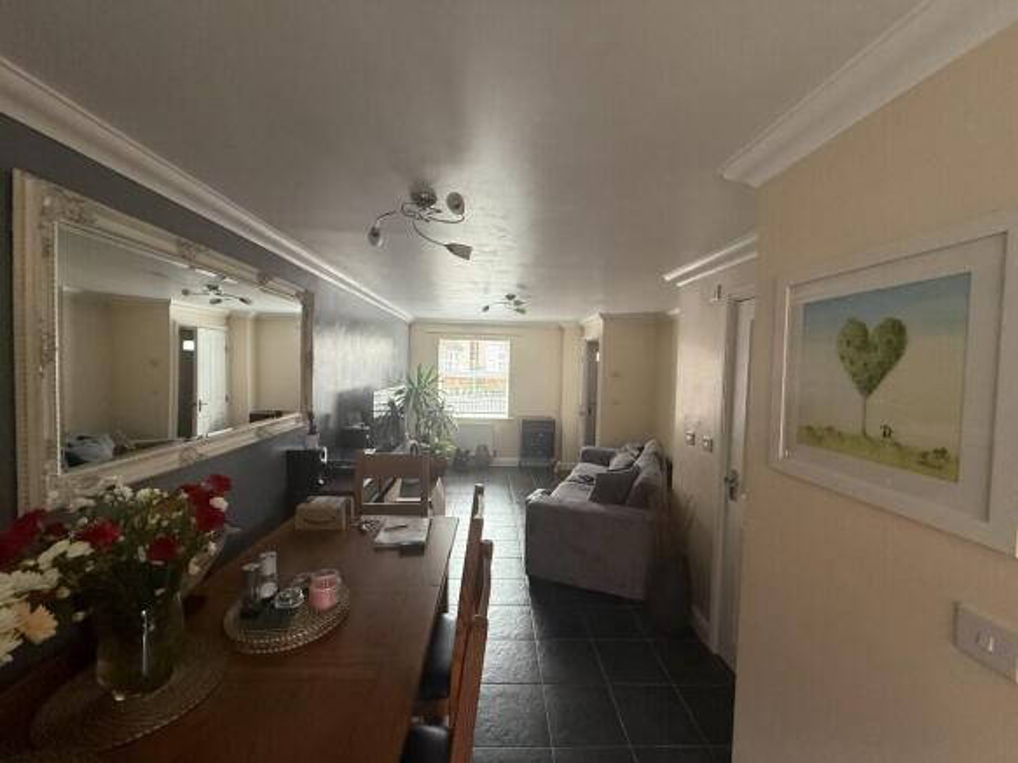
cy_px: 382
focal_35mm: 14
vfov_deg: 85.7
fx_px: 412
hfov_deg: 102.1
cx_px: 509
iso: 200
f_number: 2.2
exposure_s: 1/99
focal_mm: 2.22
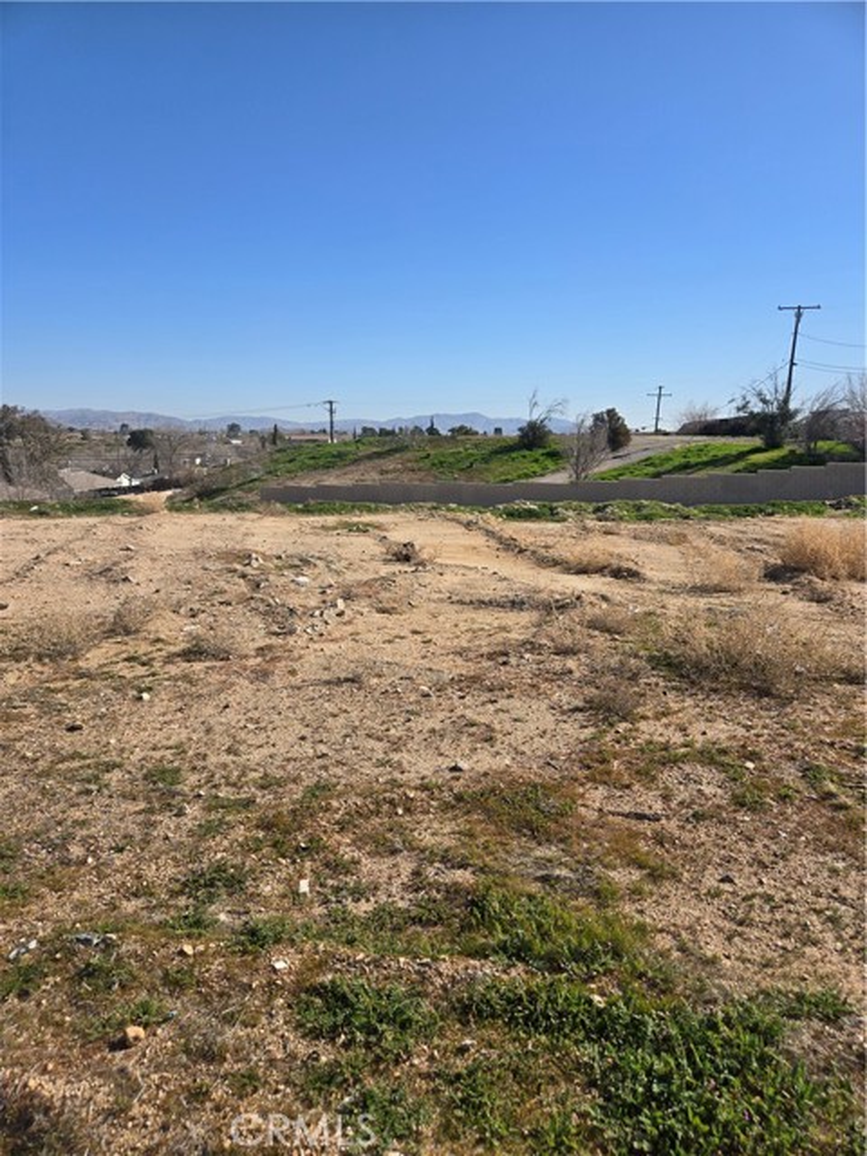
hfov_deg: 58.9
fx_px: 768
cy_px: 578
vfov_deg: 73.9
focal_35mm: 23
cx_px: 434
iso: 25
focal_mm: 5.4
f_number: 1.8
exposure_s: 1/2099
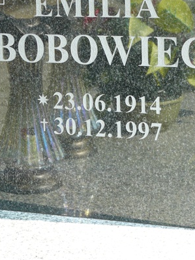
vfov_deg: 14.2
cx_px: 74
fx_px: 1037
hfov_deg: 10.7
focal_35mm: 138
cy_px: 55
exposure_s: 1/100
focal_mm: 14.3
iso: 100
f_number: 4
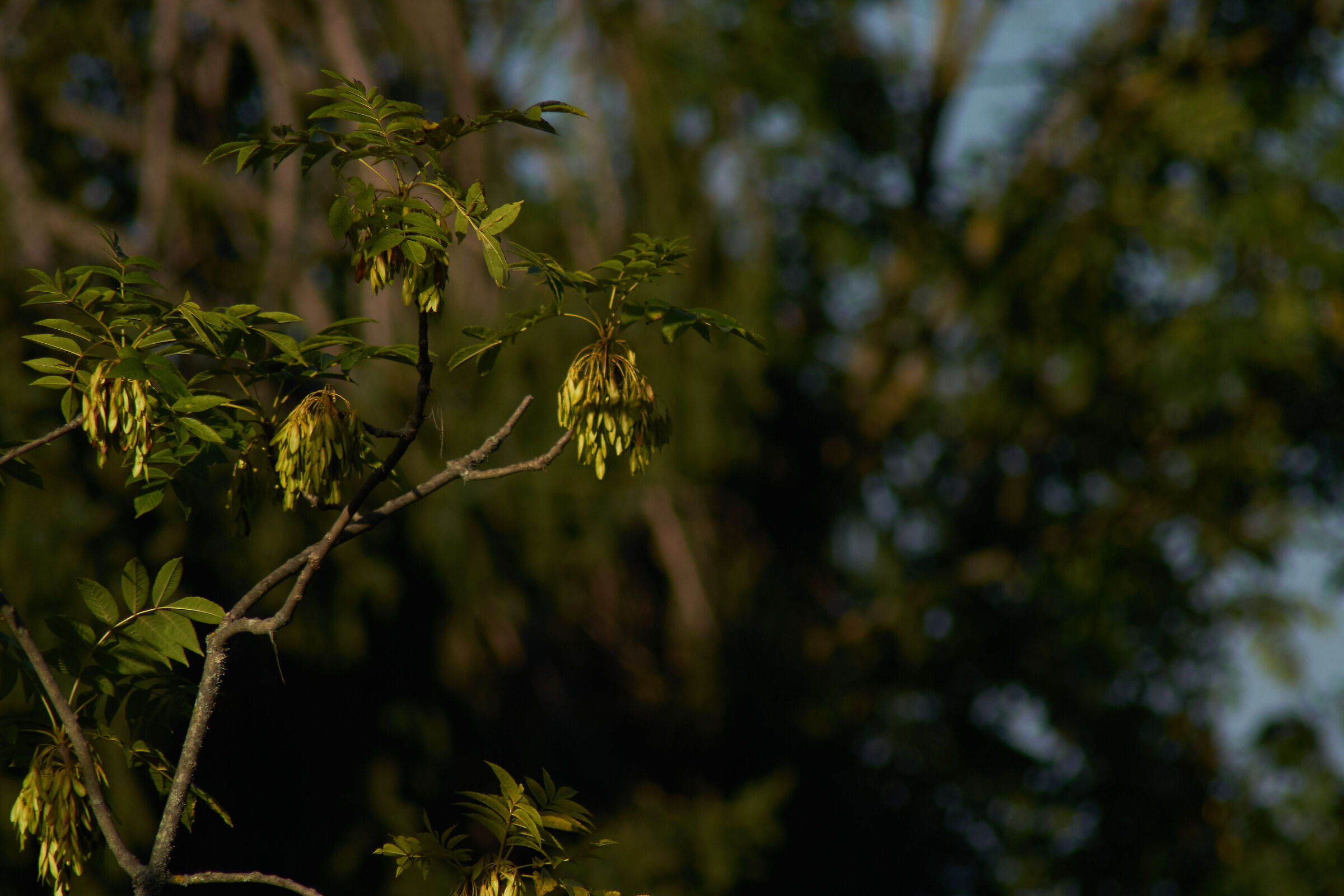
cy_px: 448
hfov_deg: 2.3
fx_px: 33597
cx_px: 672
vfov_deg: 1.5
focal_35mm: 900
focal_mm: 600
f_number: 11
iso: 400
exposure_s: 1/1000
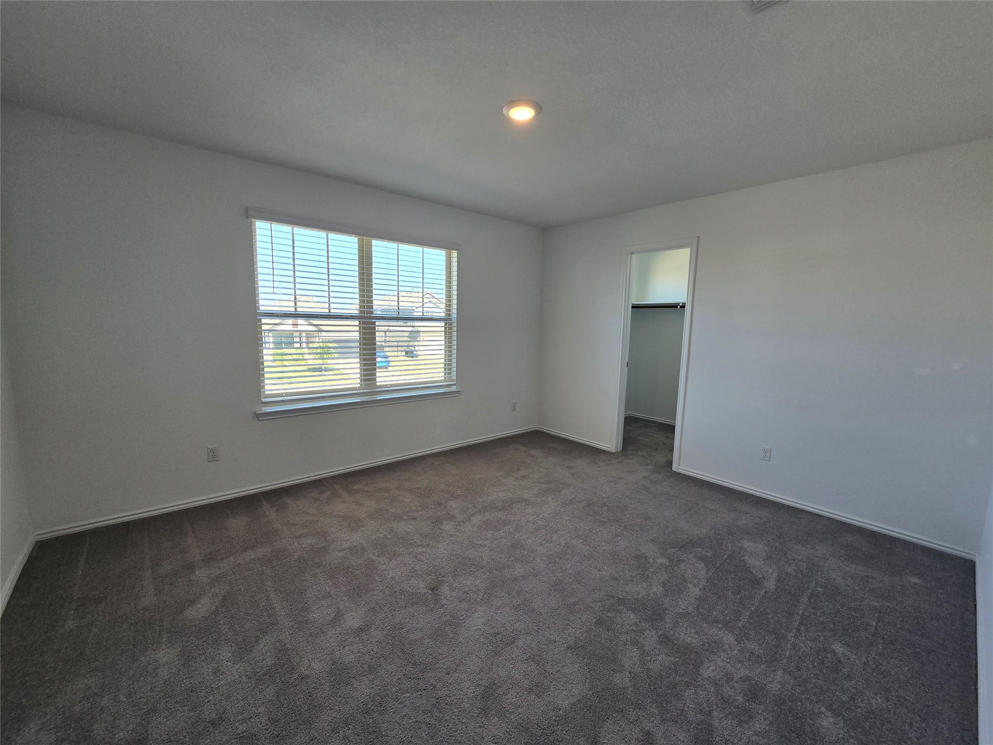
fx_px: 373
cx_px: 496
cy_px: 372
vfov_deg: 89.9
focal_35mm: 13
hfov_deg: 106.2
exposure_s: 1/120
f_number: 2.2
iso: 64
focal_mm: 2.2
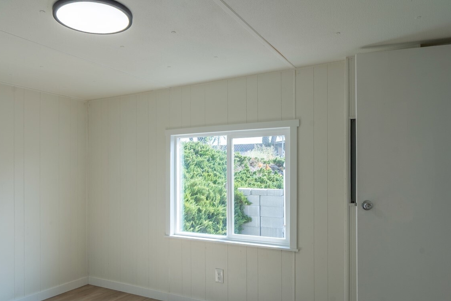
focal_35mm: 27
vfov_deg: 47.7
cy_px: 180
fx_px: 338
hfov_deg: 66.9
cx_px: 186
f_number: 8
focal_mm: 18
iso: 100
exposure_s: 1/100
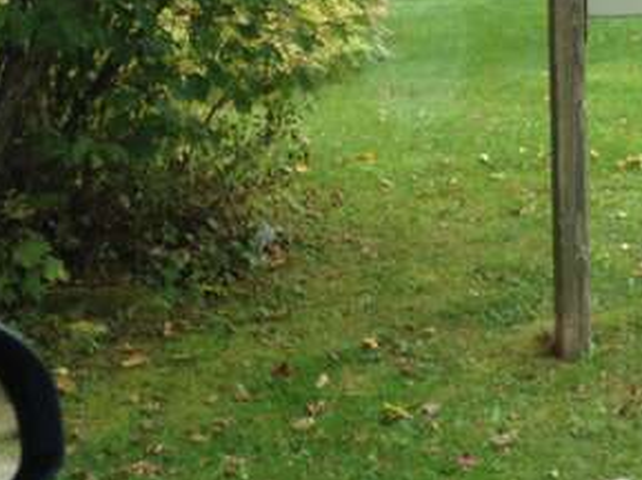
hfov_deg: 19.1
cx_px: 769
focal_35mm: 97
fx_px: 1797
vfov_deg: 15.1
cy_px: 91
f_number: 2.4
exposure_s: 1/131
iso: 50
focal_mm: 4.28
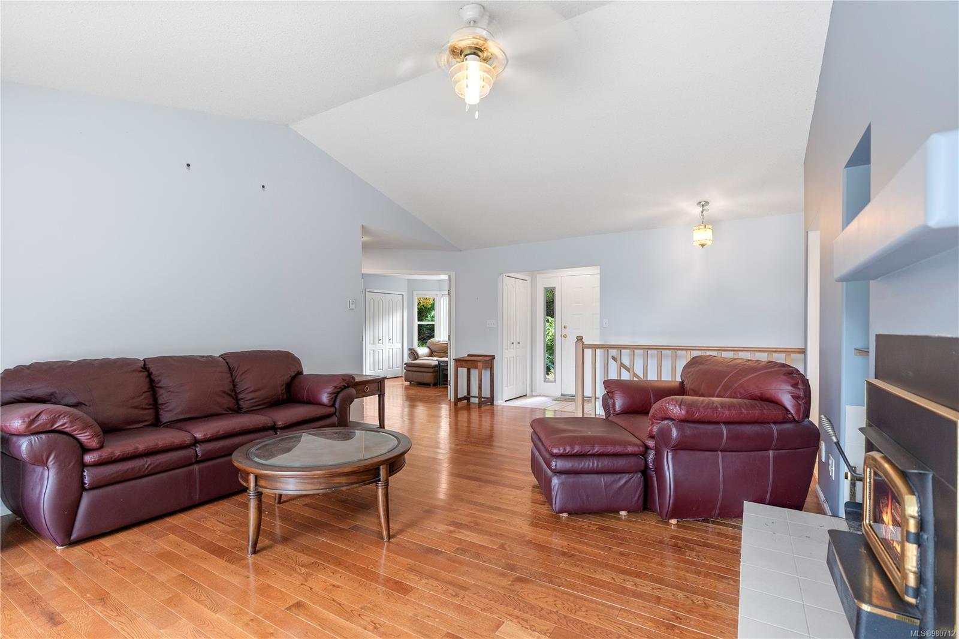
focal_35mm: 16
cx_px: 480
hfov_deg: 96.7
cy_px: 320
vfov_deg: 73.7
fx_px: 426
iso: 400
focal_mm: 16
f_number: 2.8
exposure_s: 1/30
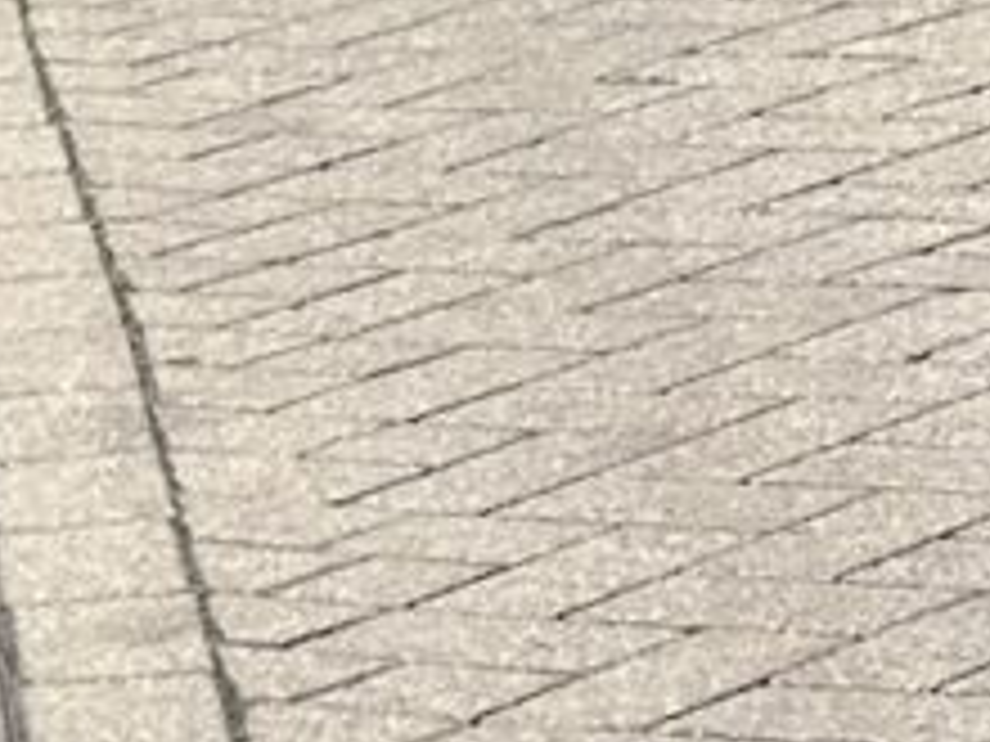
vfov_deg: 4.2
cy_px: -1151
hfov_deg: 5.5
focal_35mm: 349
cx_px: 2178
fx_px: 9981
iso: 100
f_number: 1.78
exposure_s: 1/4785
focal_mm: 6.86
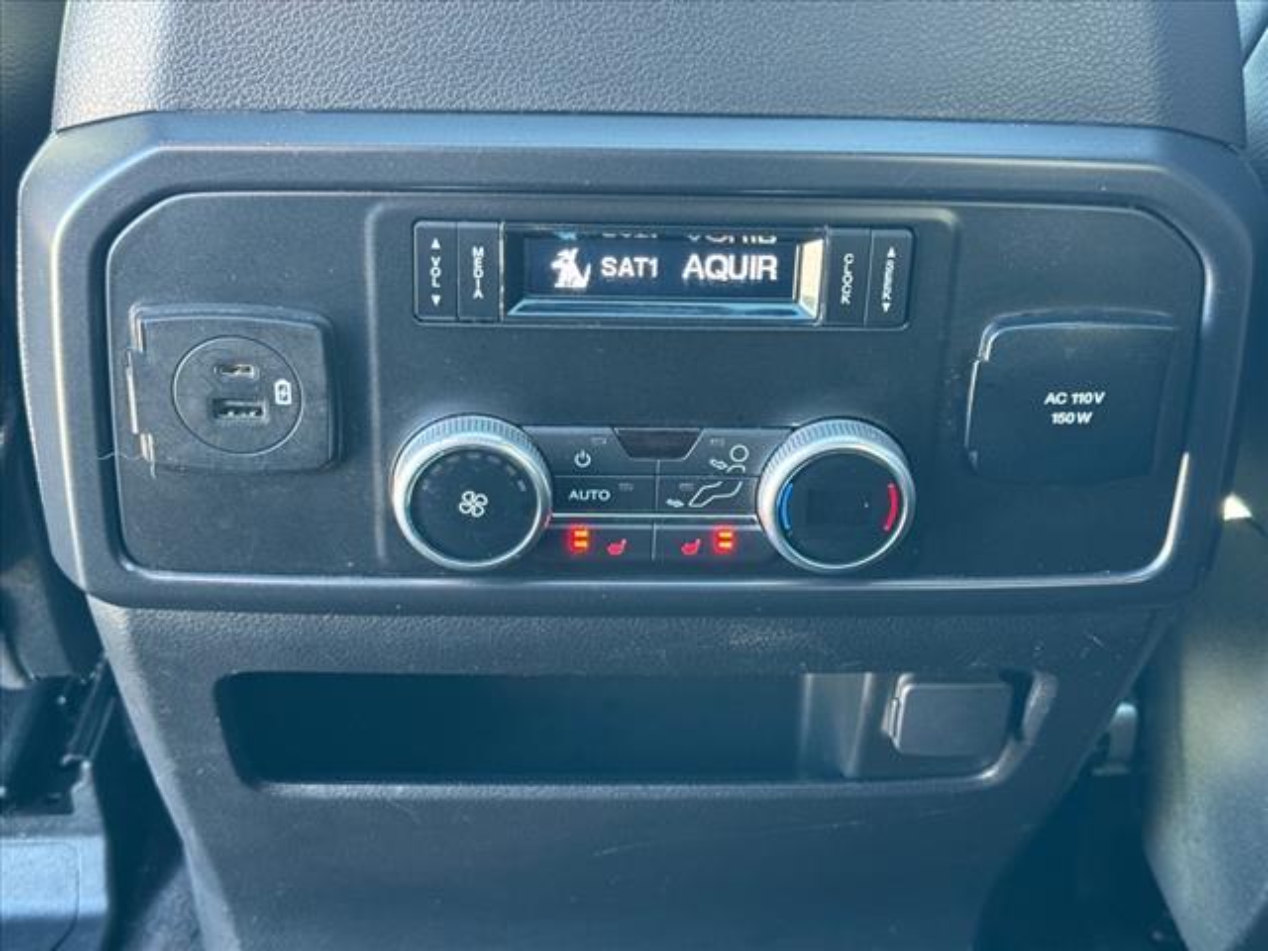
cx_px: 634
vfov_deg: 30.3
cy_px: 476
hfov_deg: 39.7
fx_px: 1758
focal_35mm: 48
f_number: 1.78
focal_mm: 6.76
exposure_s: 1/37
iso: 250
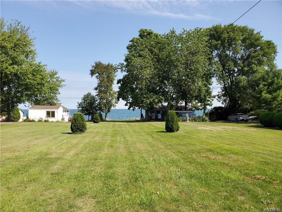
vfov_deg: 53.1
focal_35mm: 26
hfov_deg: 67.3
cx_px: 141
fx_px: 212
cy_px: 106
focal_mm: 4.3
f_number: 2.4
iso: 50
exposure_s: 1/1053
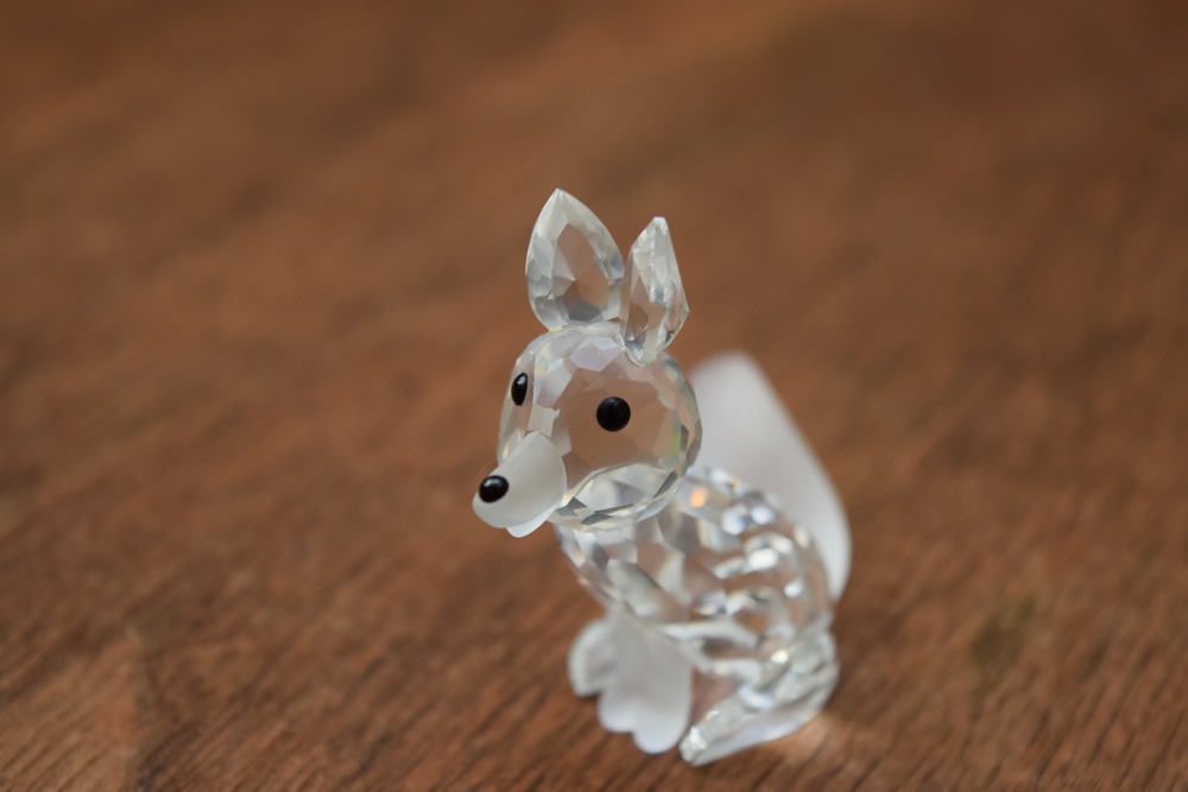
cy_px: 396
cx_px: 594
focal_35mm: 82
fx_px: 2723
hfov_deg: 24.6
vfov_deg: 16.6
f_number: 5.6
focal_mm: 55
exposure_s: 1/60
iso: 800
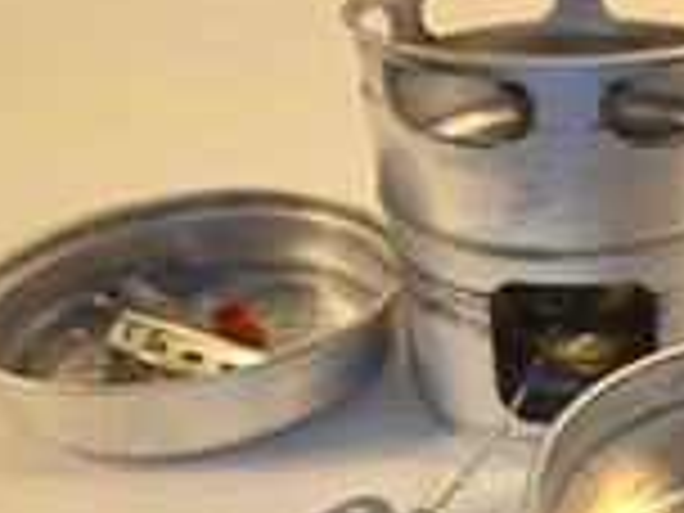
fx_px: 1028
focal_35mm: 52
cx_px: 650
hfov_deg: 34.2
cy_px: 403
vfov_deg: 27.5
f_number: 1.7
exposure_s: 1/60
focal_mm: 6.3
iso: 40
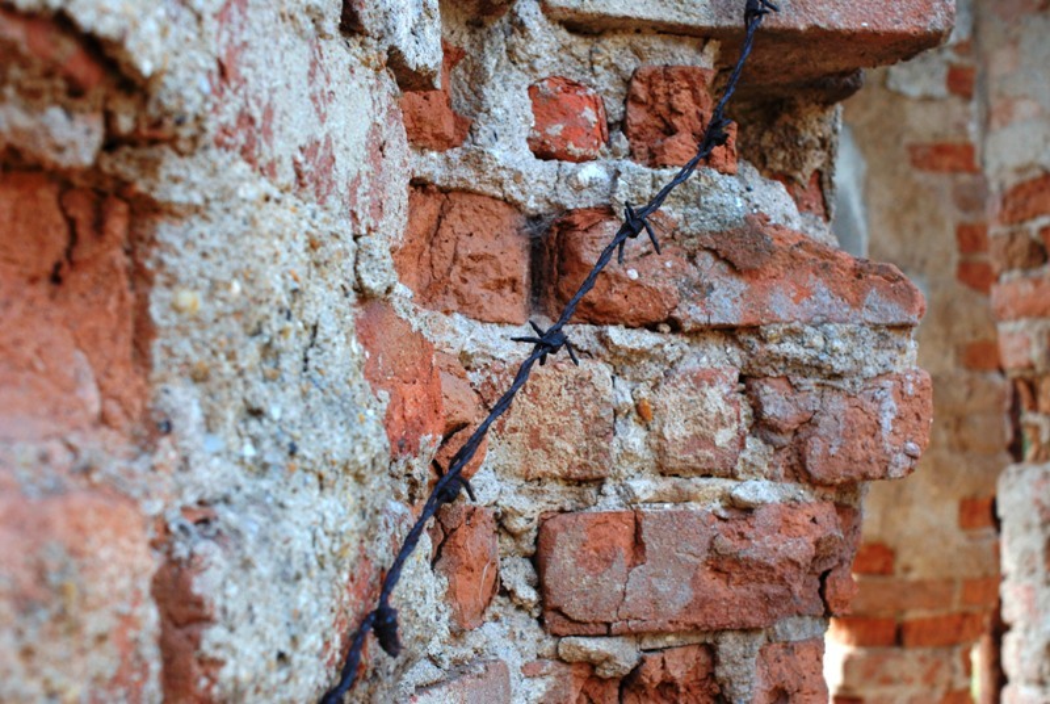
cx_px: 525
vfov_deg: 25.8
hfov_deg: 37.8
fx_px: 1533
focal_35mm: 52
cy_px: 352
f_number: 8
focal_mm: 35
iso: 200
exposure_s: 1/60
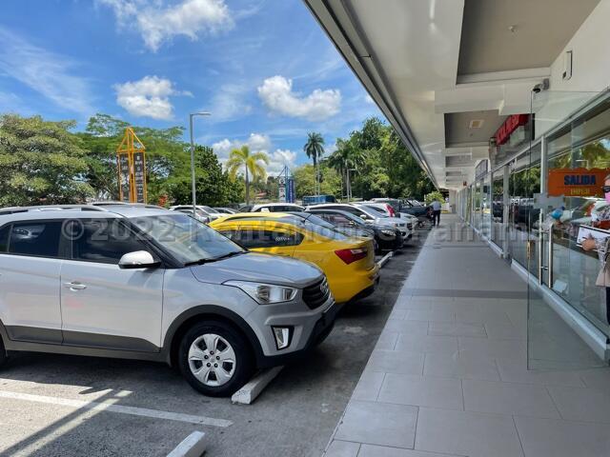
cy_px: 228
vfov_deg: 53.1
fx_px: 458
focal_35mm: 26
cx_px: 305
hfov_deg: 67.3
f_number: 1.6
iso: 32
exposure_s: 1/2817
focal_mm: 4.2
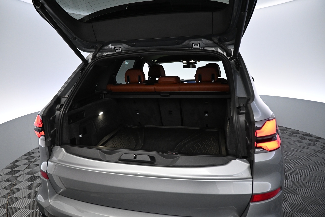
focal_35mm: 24
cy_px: 108
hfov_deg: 73.7
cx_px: 162
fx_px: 217
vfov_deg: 53.1
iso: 2000
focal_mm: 16
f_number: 3.5
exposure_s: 1/125
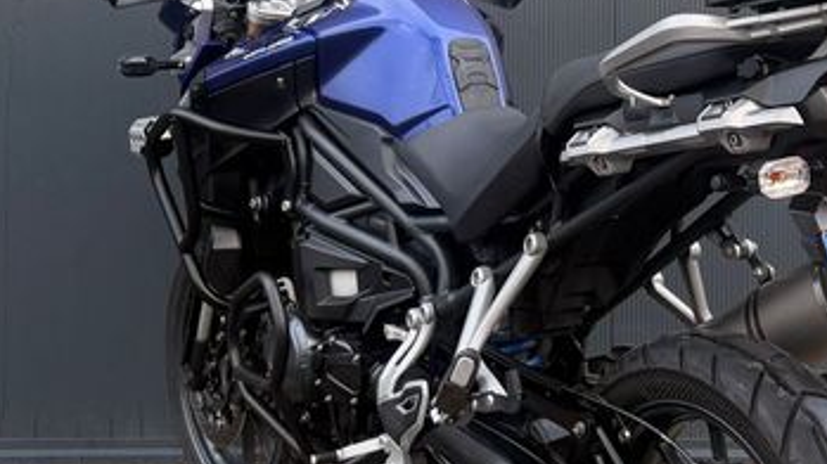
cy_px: 286
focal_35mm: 48
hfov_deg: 42.8
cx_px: 467
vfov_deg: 24.8
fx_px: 1052
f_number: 1.78
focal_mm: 6.76
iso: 200
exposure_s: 1/121
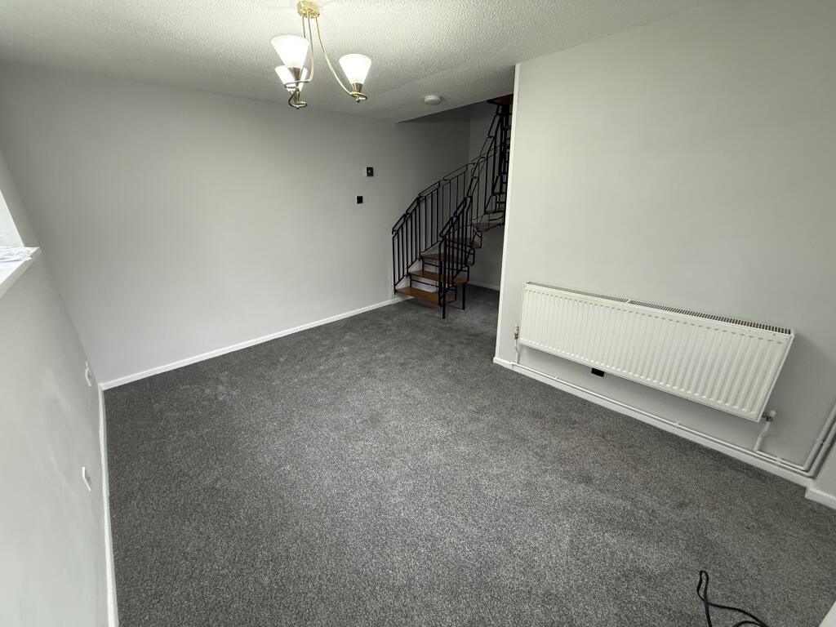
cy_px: 314
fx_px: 338
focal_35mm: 14
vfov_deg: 85.7
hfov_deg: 102.1
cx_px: 418
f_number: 2.2
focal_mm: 2.22
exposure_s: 1/50
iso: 320
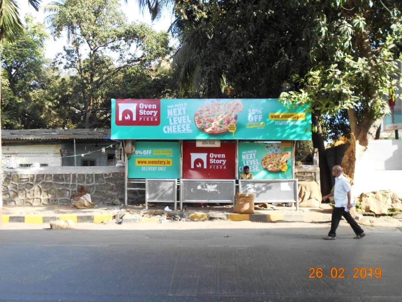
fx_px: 395
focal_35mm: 34
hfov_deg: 54.0
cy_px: 151
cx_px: 201
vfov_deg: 41.8
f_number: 3.6
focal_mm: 5.8
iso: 160
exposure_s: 1/250
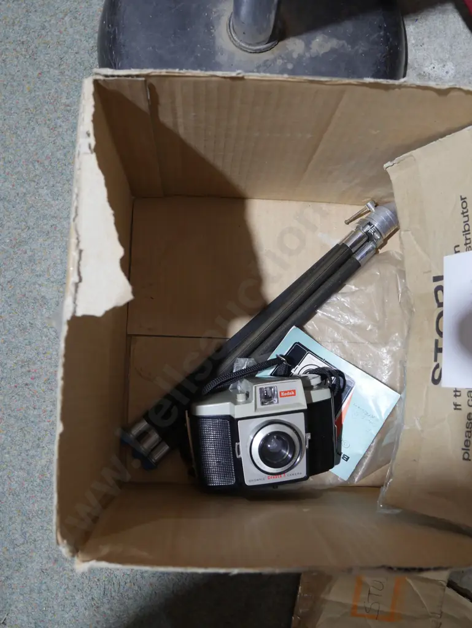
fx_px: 727
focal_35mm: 40
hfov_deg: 36.0
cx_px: 236
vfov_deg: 46.8
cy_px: 314
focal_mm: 20
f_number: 4.4
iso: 640
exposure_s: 1/60
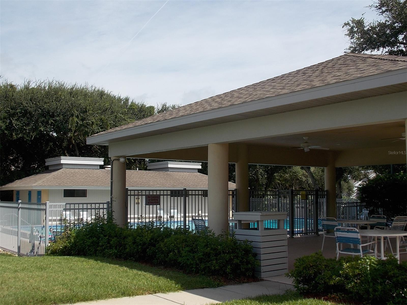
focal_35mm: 41
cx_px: 204
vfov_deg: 35.1
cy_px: 152
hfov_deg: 45.8
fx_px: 482
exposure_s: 1/800
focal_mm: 7.3
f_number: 3.6
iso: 80
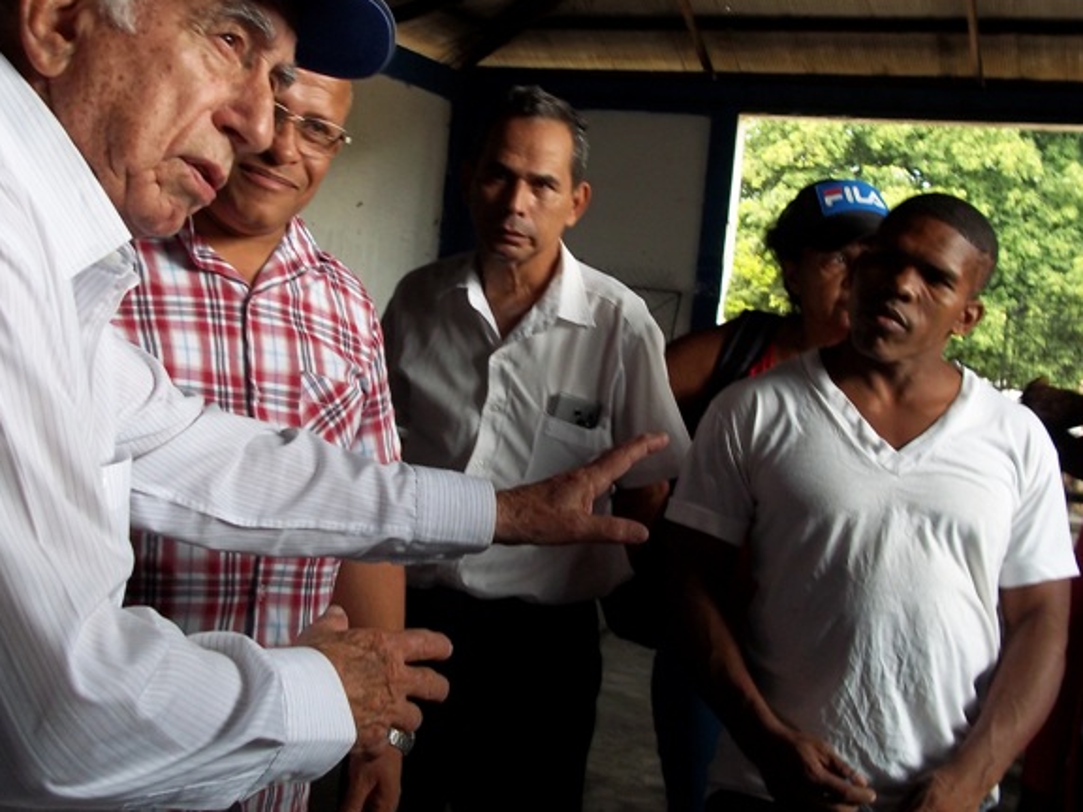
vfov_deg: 29.1
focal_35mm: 50
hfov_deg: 38.1
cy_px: 363
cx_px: 440
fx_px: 1564
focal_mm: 6.5
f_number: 3.1
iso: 80
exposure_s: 1/40
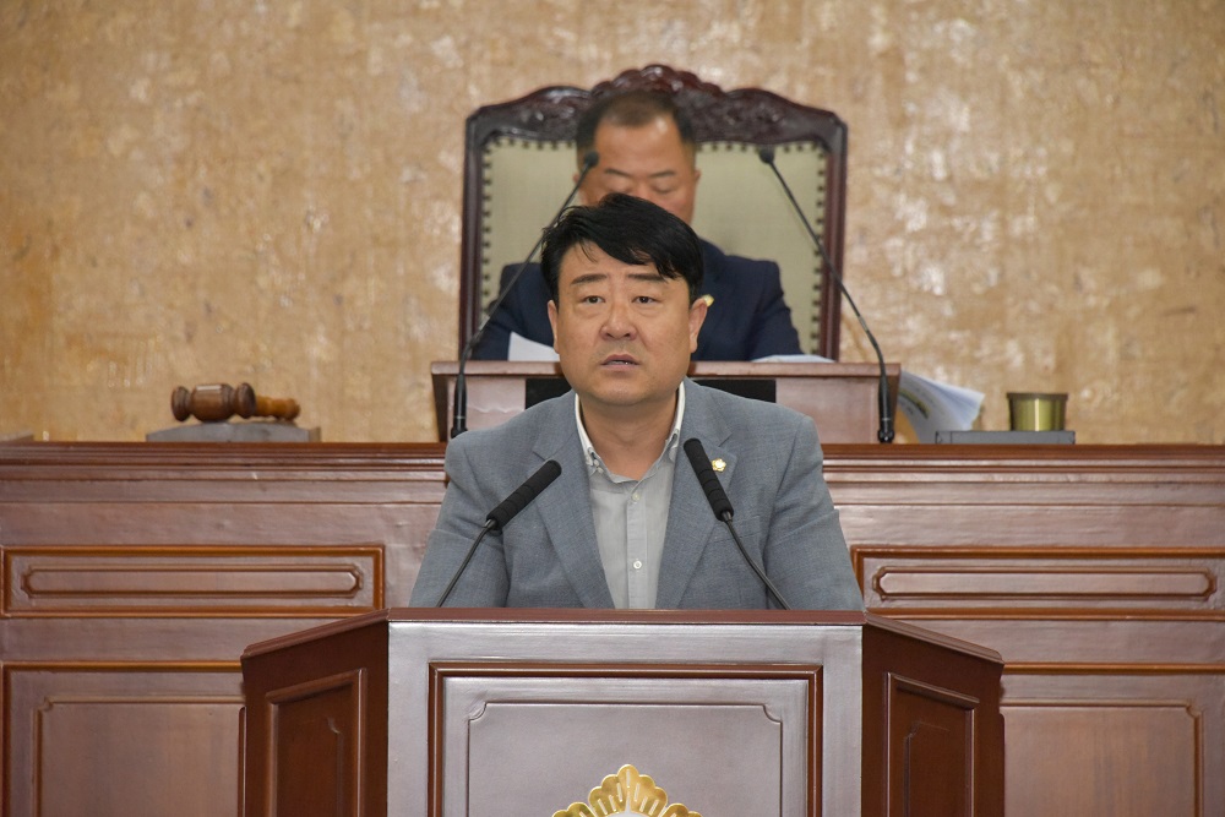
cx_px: 612
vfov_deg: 4.6
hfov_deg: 6.9
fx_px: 10209
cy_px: 408
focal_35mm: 300
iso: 7200
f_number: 9
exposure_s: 1/320
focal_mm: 300
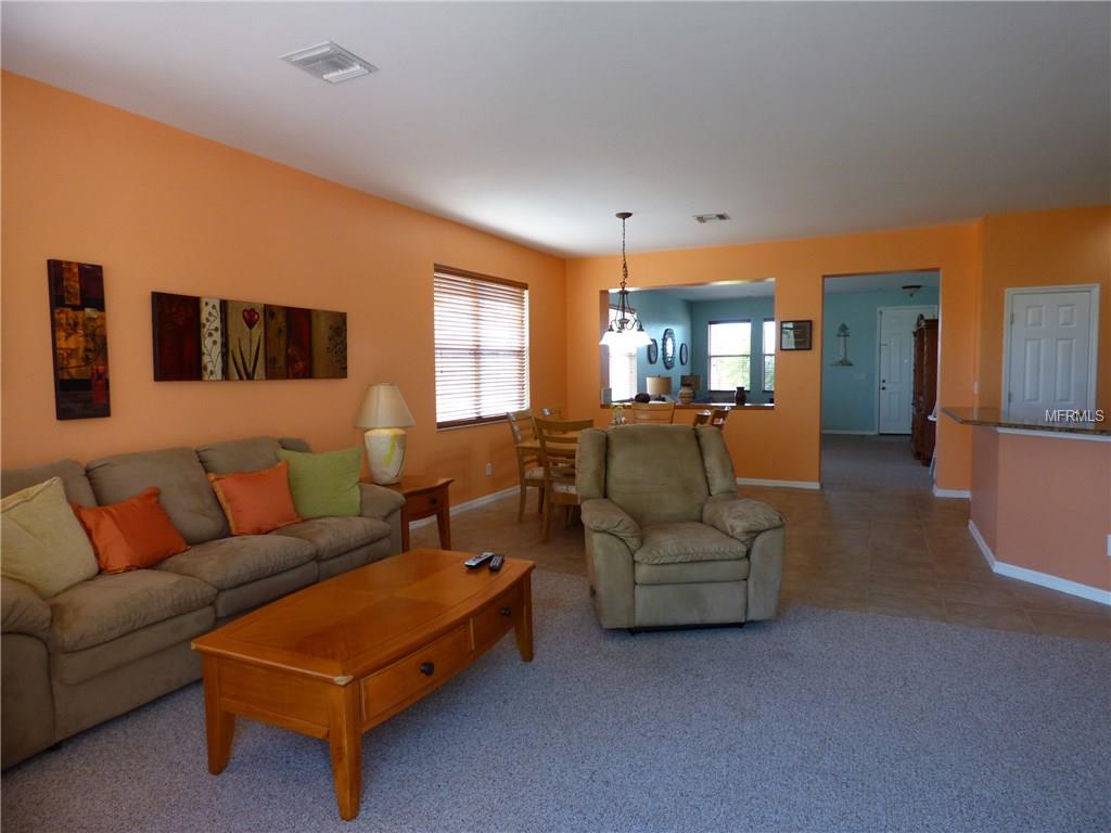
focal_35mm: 20
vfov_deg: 66.0
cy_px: 416
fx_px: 642
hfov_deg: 81.7
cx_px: 556
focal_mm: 3.58
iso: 125
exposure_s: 1/60
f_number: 2.8
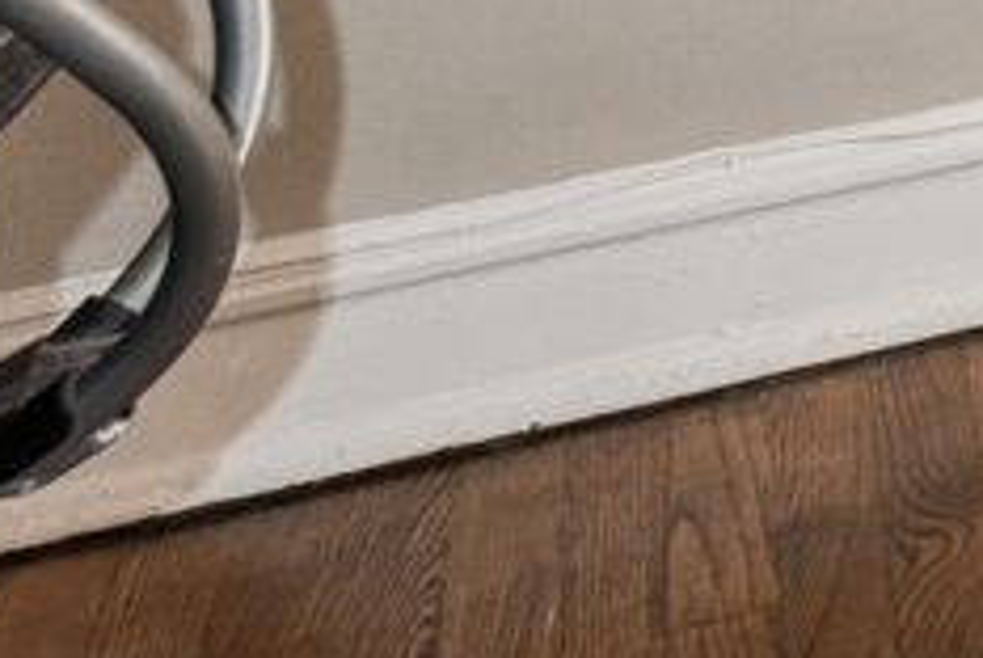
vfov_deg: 10.7
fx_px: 3035
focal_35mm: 111
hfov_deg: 11.0
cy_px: -873
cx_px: 3021
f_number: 8
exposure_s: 1/8
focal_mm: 16
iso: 400
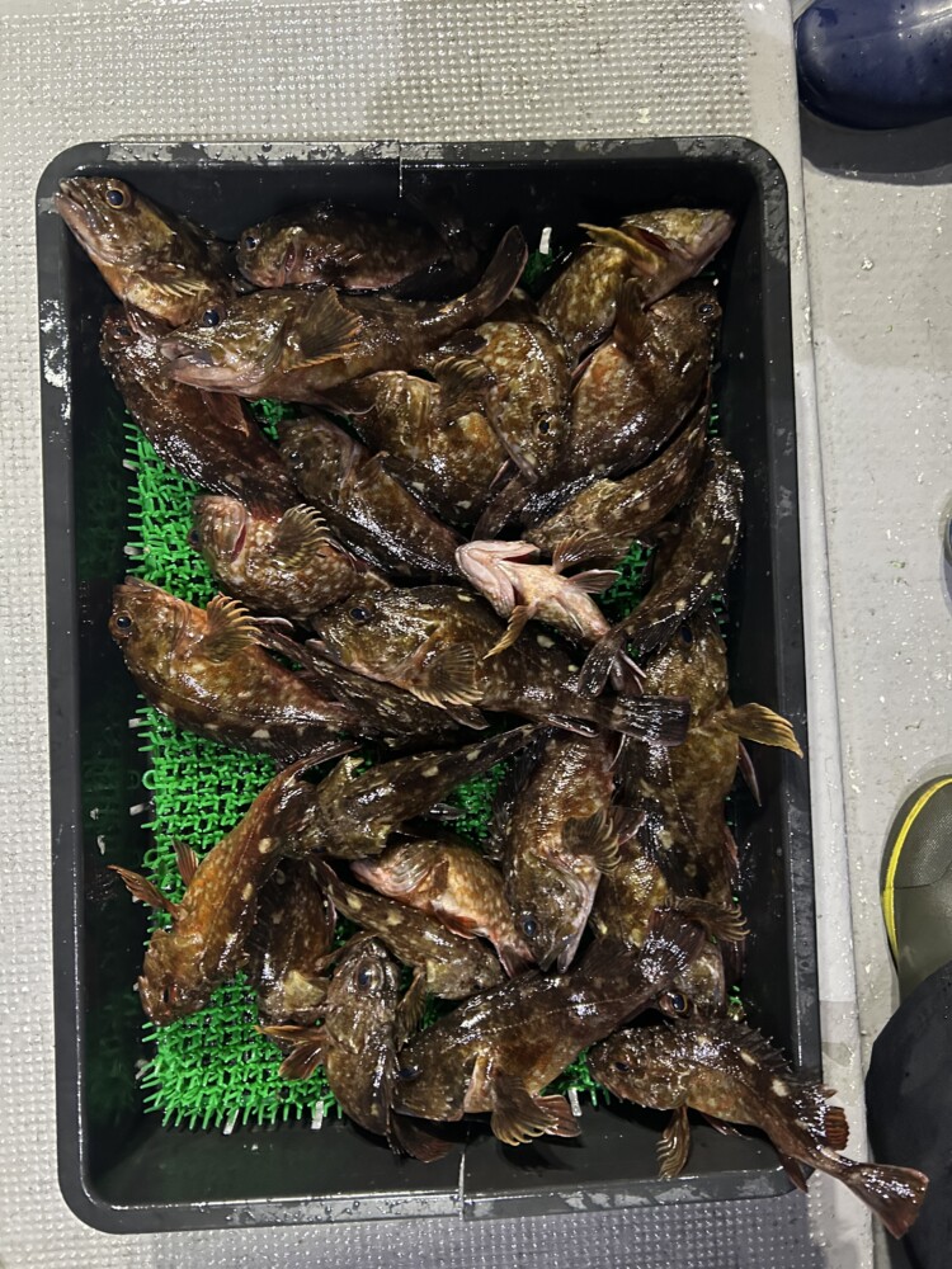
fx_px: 953
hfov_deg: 53.1
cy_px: 634
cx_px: 476
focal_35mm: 26
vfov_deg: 67.3
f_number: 1.5
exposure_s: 1/33
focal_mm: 5.7
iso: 640
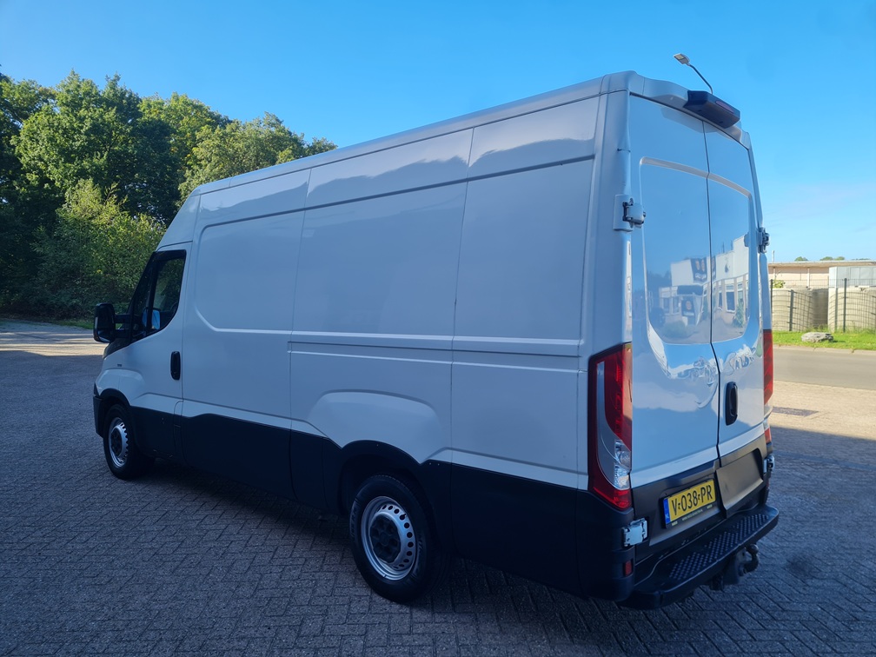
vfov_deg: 53.1
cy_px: 328
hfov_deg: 67.3
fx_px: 658
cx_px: 438
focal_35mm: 26
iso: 50
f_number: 1.8
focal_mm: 5.4
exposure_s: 1/854
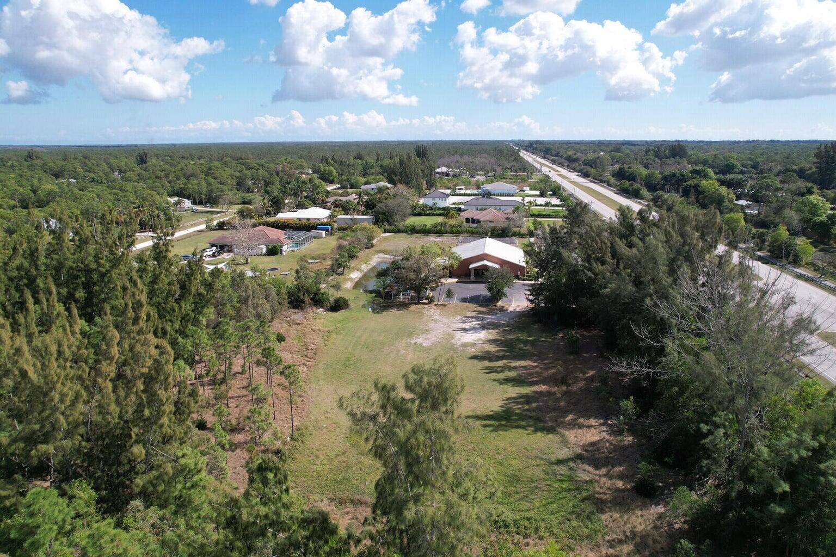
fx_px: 511
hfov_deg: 78.6
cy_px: 278
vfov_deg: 57.2
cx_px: 418
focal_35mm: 22
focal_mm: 8.38
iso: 120
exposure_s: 1/2000
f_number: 2.8
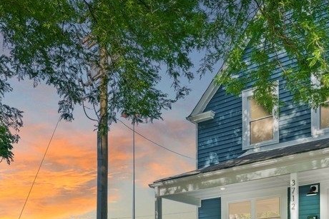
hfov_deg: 47.4
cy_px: 178
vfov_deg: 31.7
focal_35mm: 41
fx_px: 375
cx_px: 161
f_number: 8
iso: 320
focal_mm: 21
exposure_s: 1/40
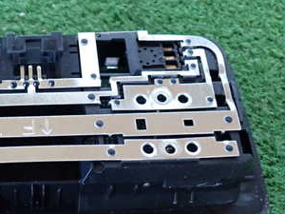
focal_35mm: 64
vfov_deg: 22.9
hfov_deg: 29.2
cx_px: 36
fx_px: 527
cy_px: 132
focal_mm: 5.79
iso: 640
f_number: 2.4
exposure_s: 1/30
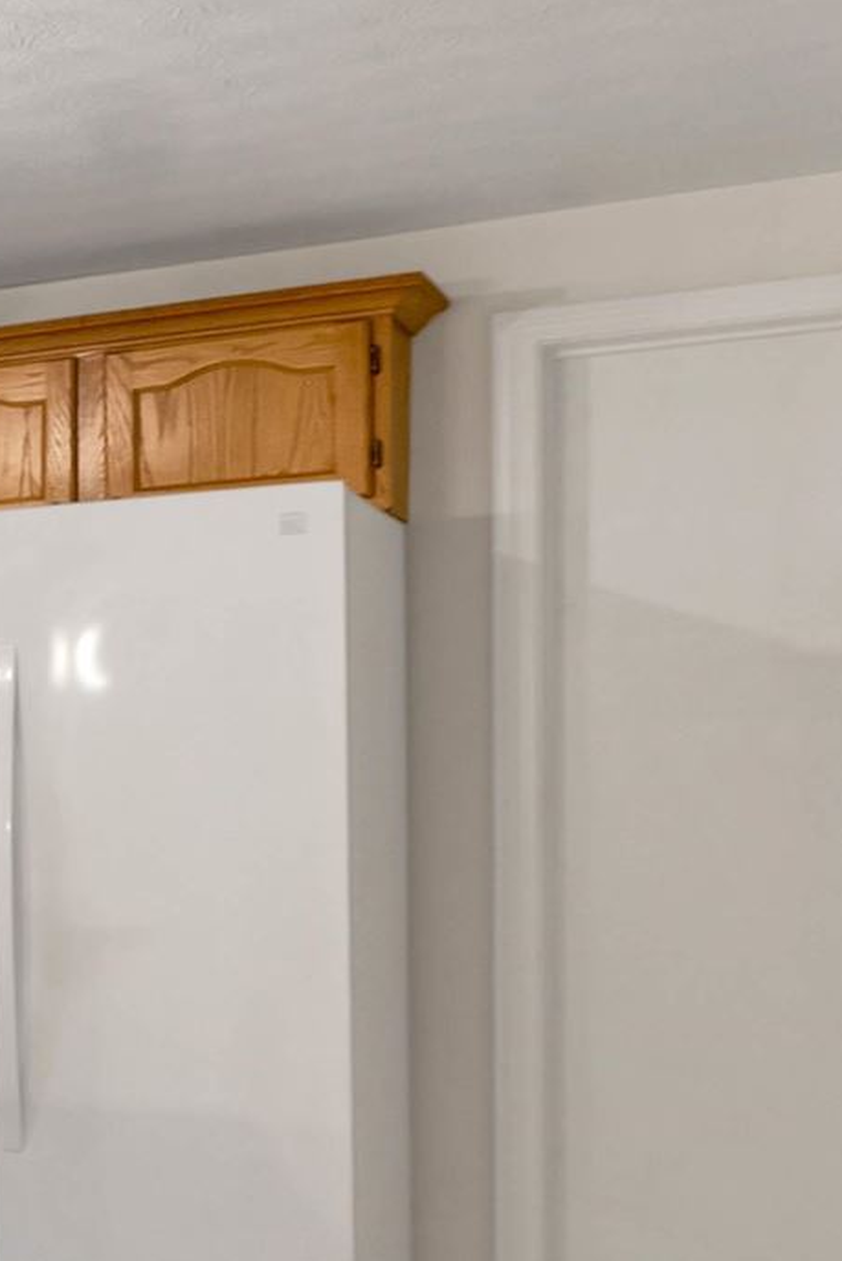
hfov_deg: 11.7
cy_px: 784
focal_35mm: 67
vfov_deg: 30.0
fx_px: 2349
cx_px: -1640
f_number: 8
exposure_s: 1/10
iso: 400
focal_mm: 15
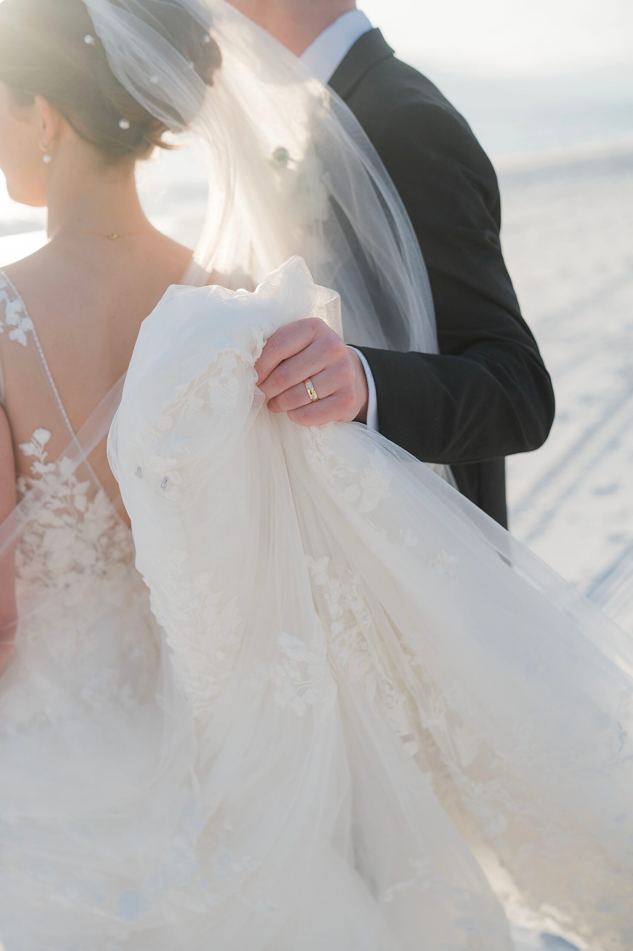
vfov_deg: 39.6
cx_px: 316
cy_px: 476
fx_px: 1321
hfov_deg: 27.0
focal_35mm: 50
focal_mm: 50
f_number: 3.2
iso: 160
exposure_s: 1/2000
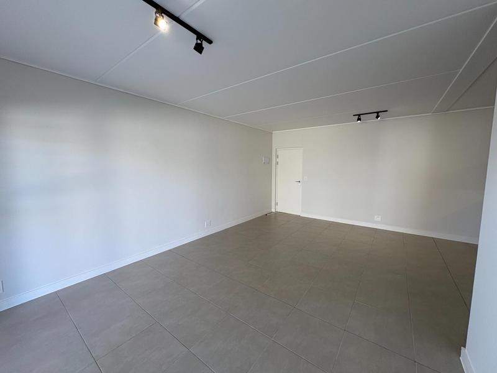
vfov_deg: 85.7
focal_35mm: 14
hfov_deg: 102.1
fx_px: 201
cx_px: 248
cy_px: 186
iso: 50
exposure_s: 1/100
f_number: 2.2
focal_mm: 2.22
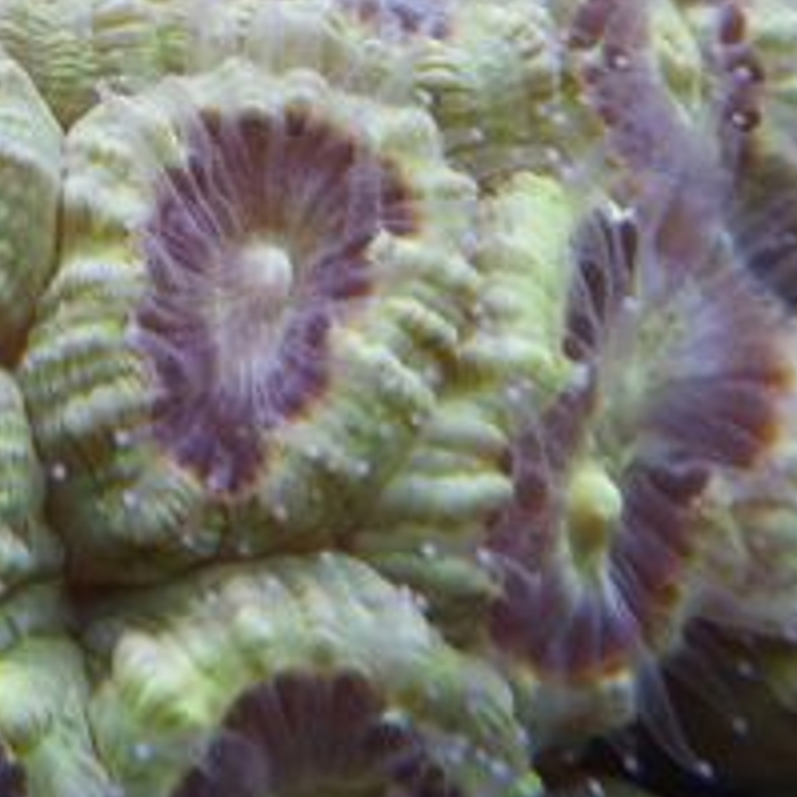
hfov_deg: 15.4
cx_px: -36
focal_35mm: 111
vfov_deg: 15.7
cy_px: 376
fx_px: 2891
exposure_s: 1/40
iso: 100
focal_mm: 8.5
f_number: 3.8
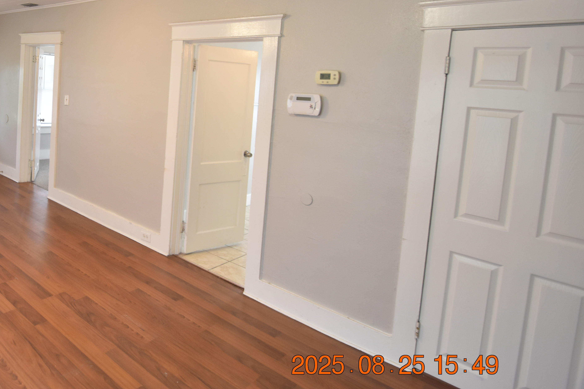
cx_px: 120
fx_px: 389
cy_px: 101
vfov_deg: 51.1
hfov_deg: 67.1
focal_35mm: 24
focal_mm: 10
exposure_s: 1/60
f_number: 3.5
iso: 800
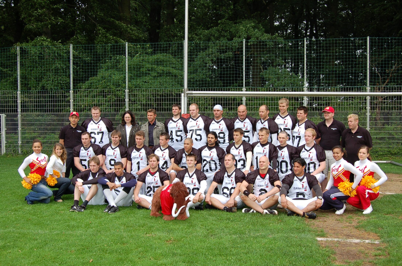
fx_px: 435
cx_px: 201
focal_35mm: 39
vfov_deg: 34.1
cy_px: 133
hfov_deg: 49.6
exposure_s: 1/160
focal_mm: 26
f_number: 6.3
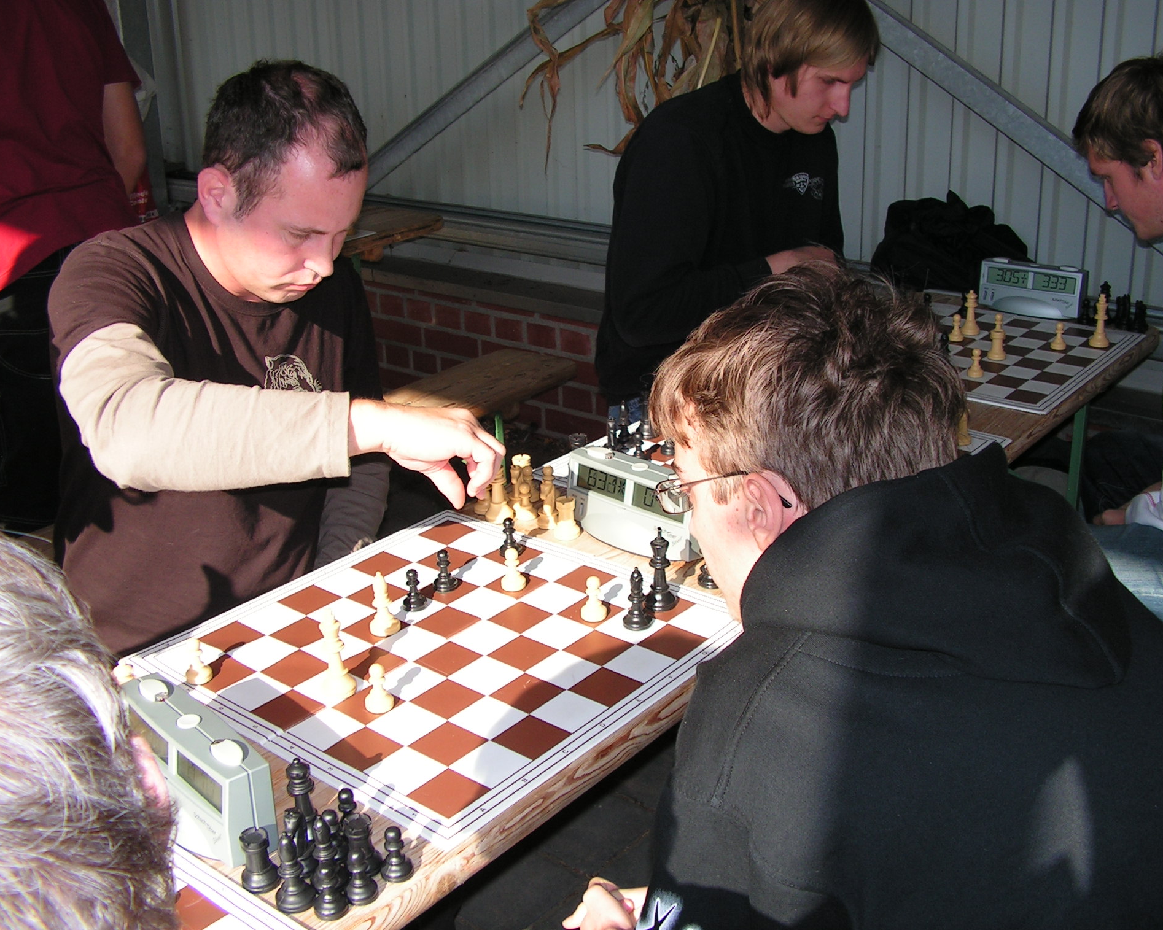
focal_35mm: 38
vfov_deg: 39.2
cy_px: 462
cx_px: 621
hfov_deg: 47.9
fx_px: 1308
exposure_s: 1/500
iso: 64
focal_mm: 6
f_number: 3.2
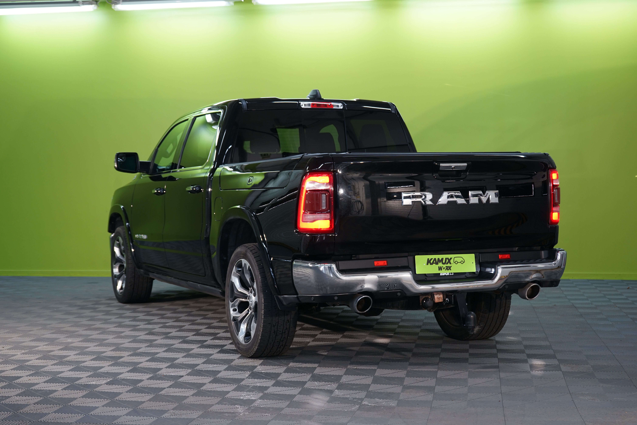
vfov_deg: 23.8
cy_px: 212
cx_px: 318
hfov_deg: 35.1
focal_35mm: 57
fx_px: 1009
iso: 400
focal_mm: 57
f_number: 6.3
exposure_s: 1/13
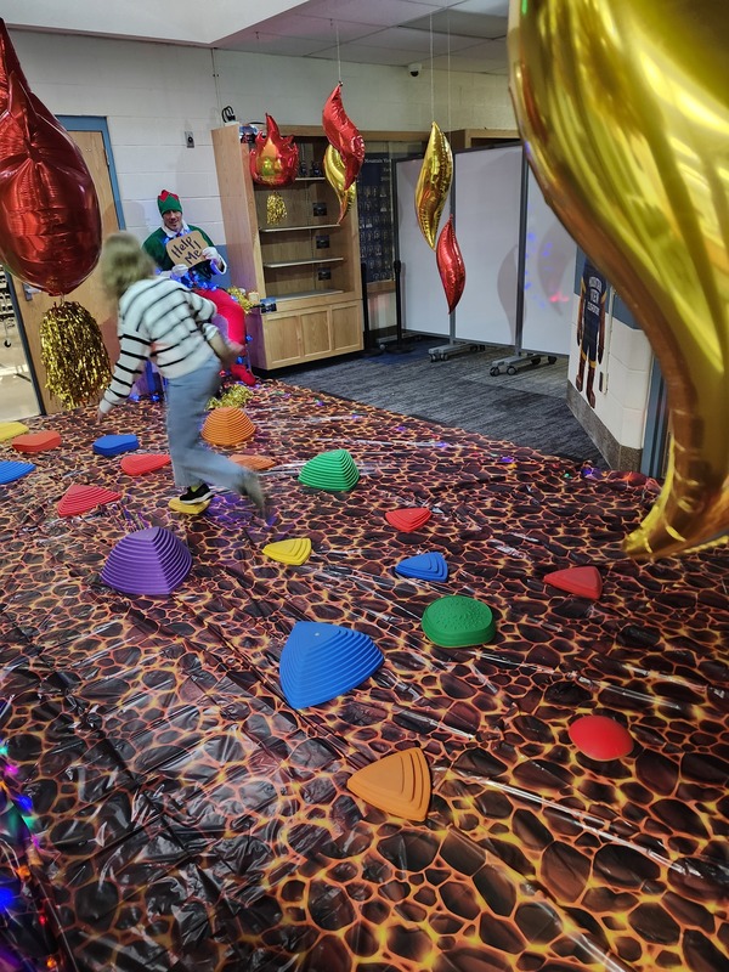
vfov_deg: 73.9
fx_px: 646
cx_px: 364
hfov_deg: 58.9
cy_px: 486
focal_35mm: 23
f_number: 1.8
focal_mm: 5.54
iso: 640
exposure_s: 1/30
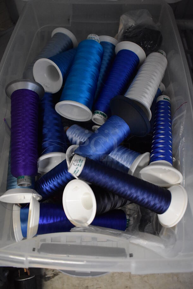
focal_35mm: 30
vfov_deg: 61.9
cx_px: 96
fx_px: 241
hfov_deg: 43.7
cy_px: 144
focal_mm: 20
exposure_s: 1/125
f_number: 3.5
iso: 5000
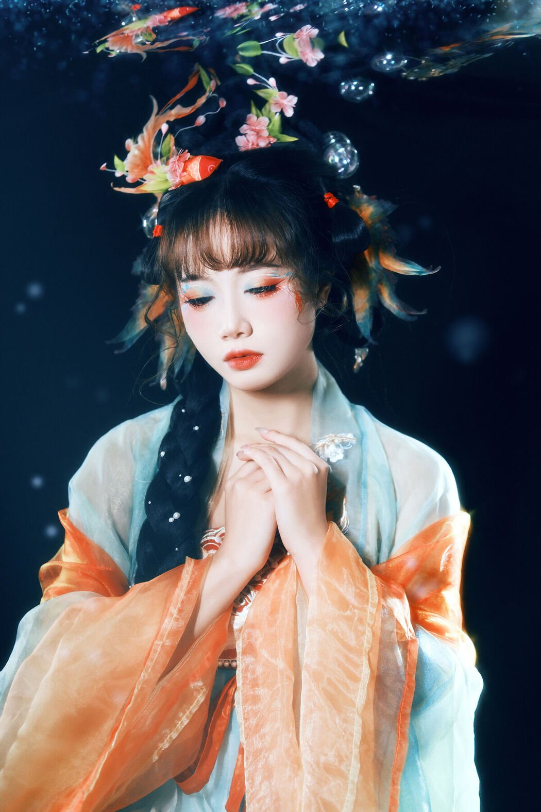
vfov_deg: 24.2
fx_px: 1893
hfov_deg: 16.3
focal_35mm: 84
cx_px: 270
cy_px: 406
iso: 1000
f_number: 1.8
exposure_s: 1/500
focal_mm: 56
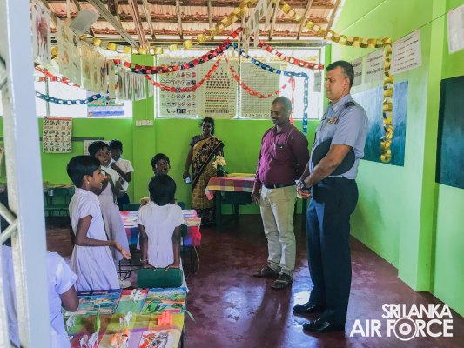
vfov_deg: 49.8
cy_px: 174
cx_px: 232
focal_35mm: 28
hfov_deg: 63.4
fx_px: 375
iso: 40
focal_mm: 3.99
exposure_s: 1/20
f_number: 1.8
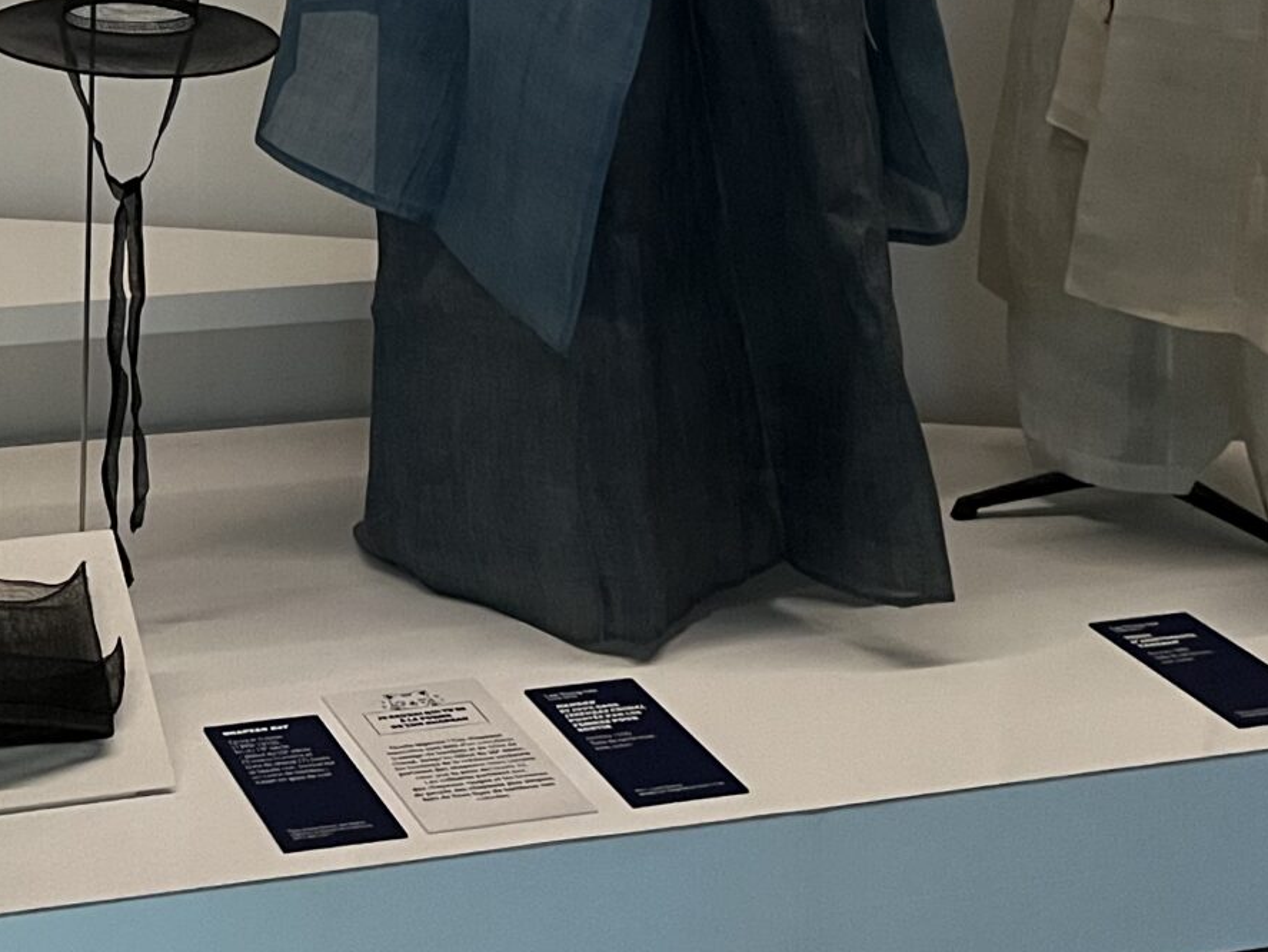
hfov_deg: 24.9
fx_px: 2748
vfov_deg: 18.4
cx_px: 39
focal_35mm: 75
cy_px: -249
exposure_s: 1/39
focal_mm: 5.7
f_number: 1.5
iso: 500
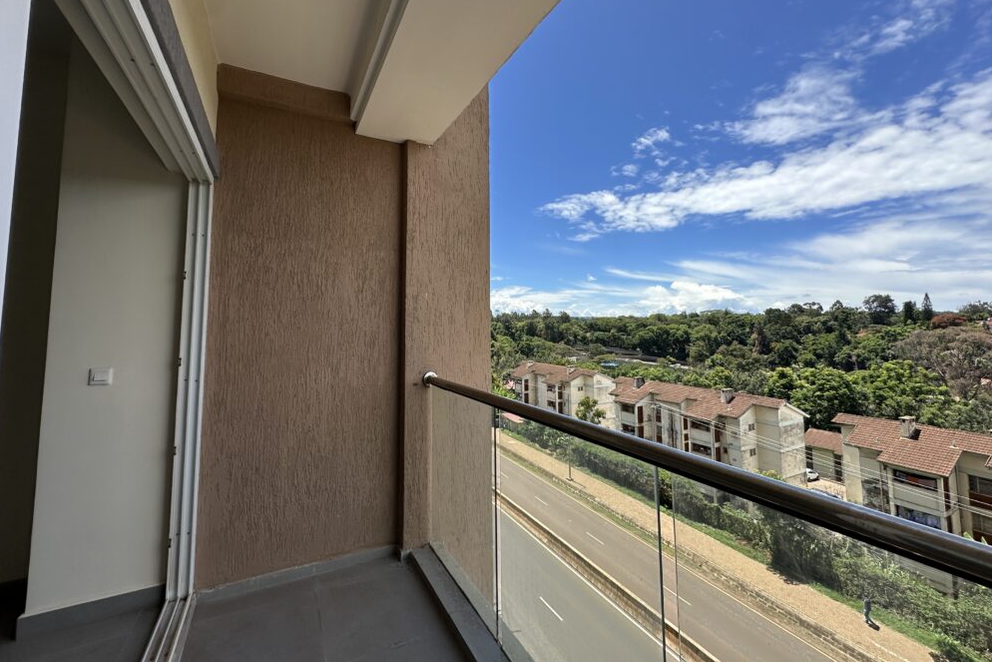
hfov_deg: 100.4
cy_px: 294
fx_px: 413
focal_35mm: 15
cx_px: 486
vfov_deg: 77.1
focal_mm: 2.22
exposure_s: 1/1416
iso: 50
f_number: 2.2
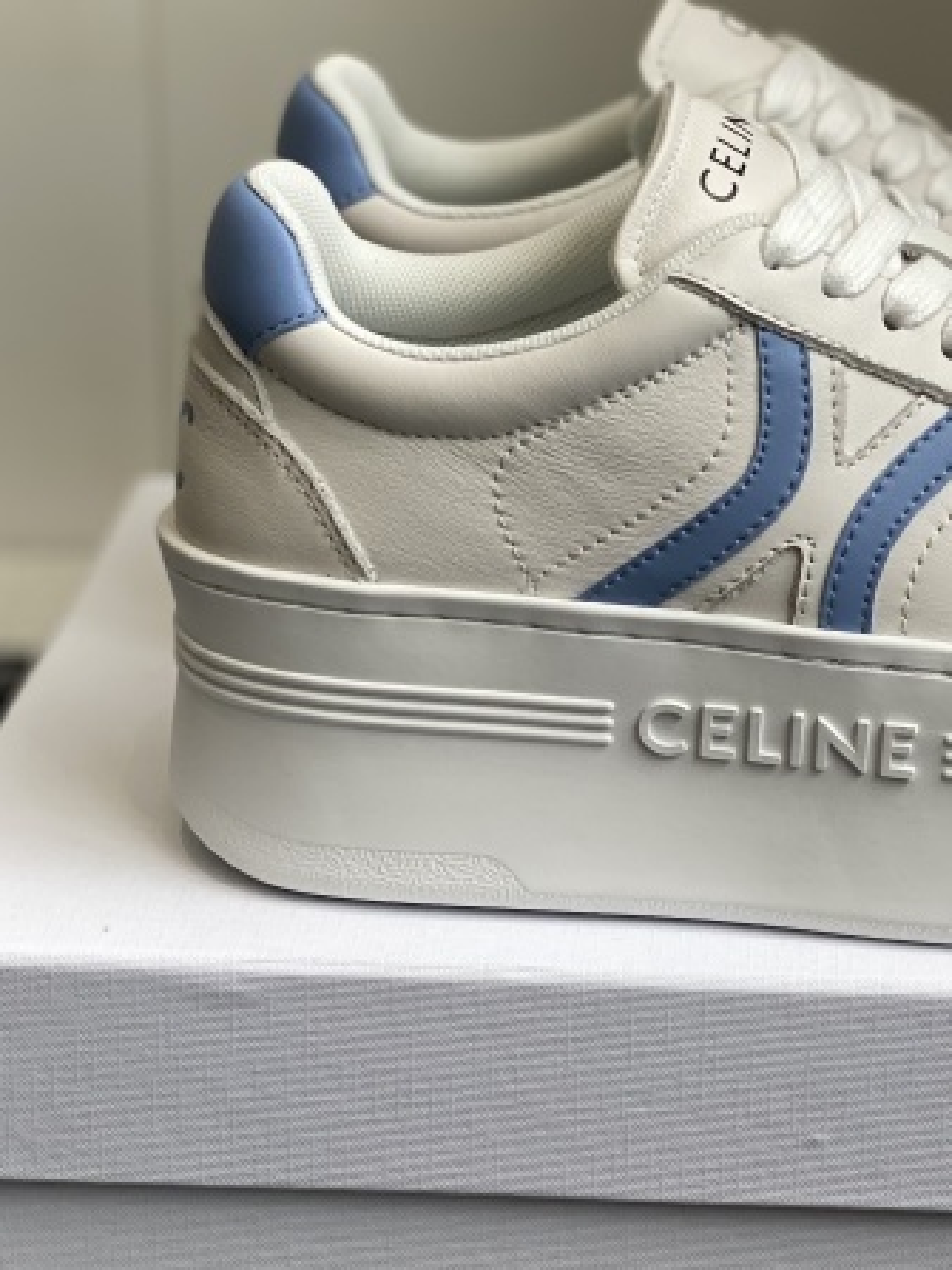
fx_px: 3412
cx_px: 804
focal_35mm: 93
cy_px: 546
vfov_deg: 21.1
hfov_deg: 15.7
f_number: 2
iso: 20
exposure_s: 1/284
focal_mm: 6
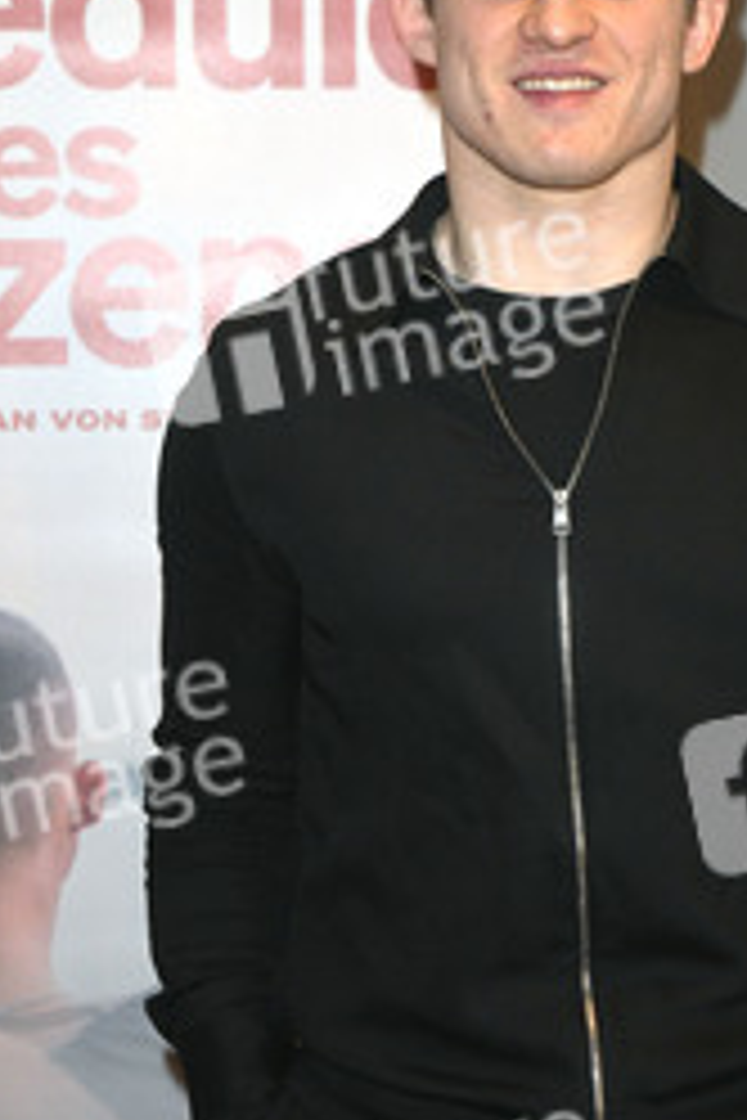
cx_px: 504
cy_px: 544
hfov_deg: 14.7
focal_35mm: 93
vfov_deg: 21.9
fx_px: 2894
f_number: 6.3
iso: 2000
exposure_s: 1/160
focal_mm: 58
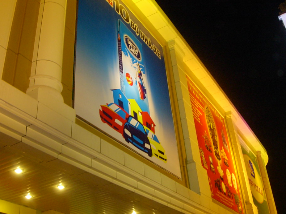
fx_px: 347
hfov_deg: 44.7
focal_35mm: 42
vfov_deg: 34.3
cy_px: 117
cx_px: 157
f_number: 2.8
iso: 200
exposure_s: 1/34.8
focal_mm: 7.8
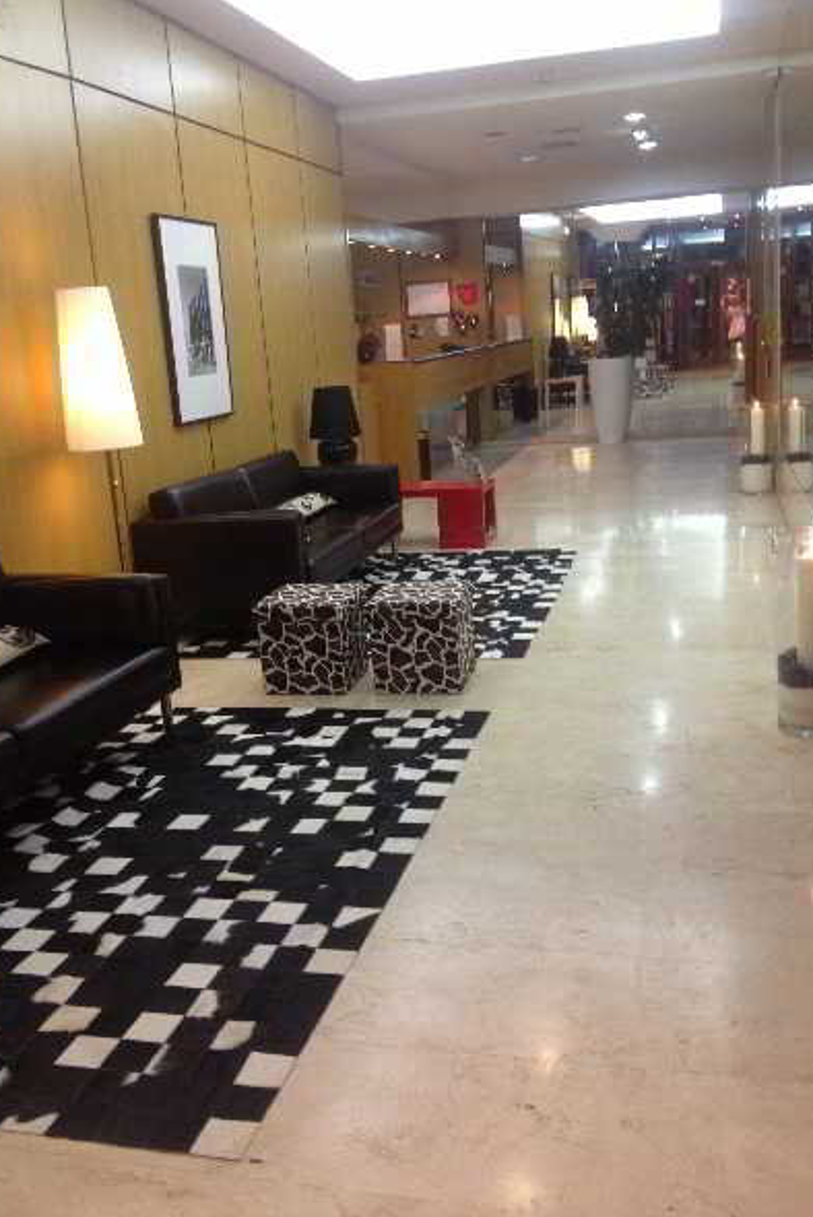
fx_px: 1252
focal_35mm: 37
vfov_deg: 51.9
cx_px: 400
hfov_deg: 36.0
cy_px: 600
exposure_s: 1/20
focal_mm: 4.28
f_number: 2.4
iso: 125
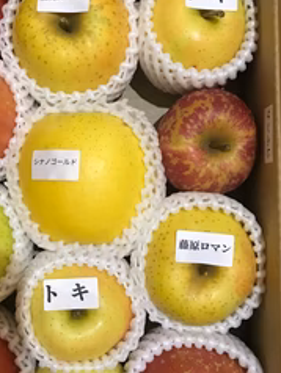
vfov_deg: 40.4
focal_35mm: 47
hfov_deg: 30.5
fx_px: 508
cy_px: 191
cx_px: 78
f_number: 1.8
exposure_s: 1/10
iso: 100
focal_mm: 3.99
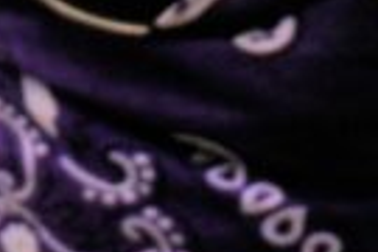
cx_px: 336
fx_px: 6058
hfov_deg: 3.6
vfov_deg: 2.3
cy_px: 921
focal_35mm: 577
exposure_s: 1/250
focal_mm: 13.2
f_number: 5.5
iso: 50
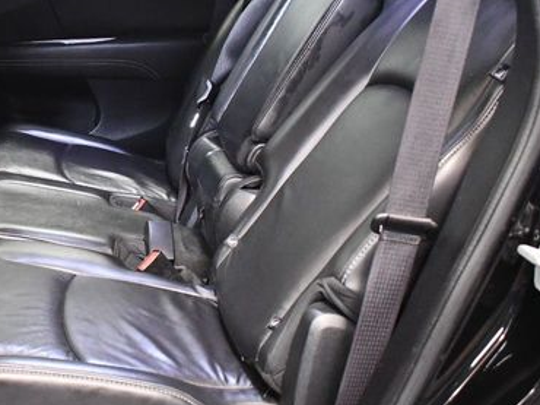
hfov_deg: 31.2
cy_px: 162
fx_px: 935
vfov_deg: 24.3
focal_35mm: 60
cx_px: 88
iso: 5000
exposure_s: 1/60
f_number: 3.5
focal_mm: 18
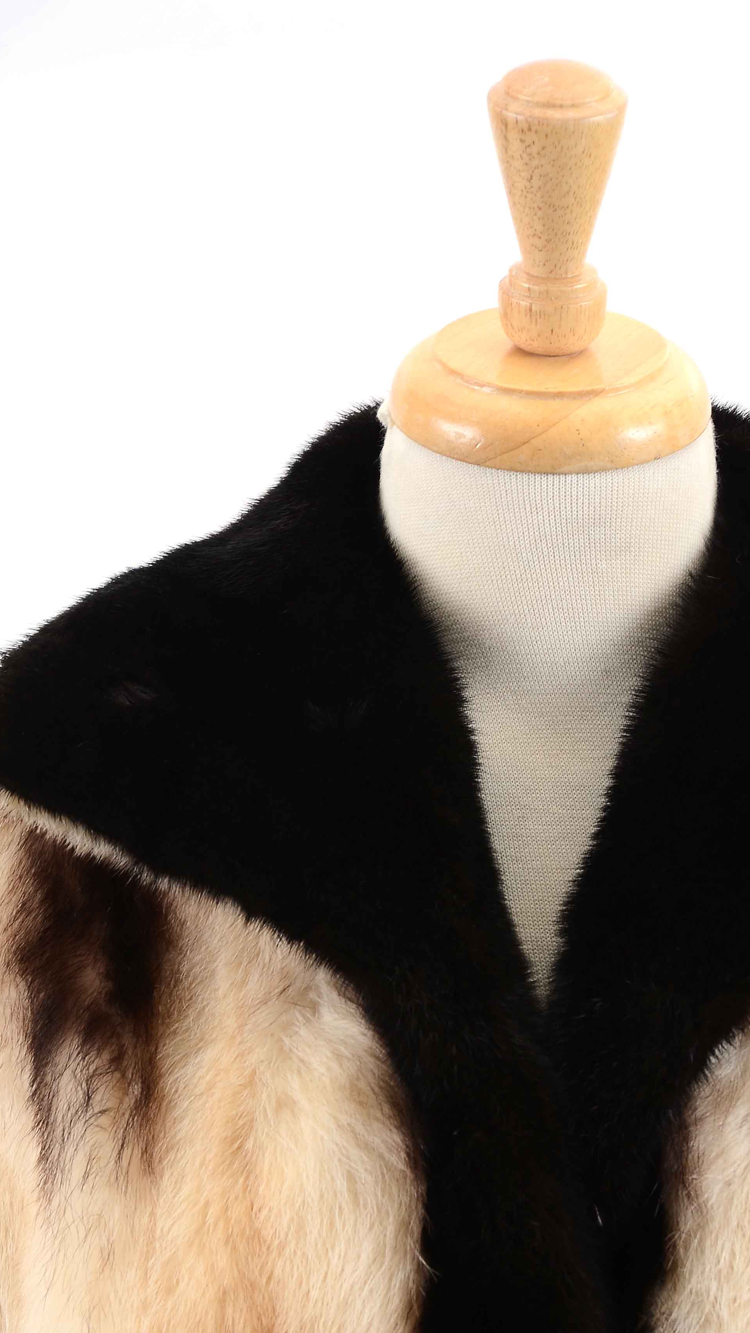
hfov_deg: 5.1
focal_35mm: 237
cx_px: 512
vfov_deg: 9.1
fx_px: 8369
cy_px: 956
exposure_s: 1/80
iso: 160
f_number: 8
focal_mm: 105
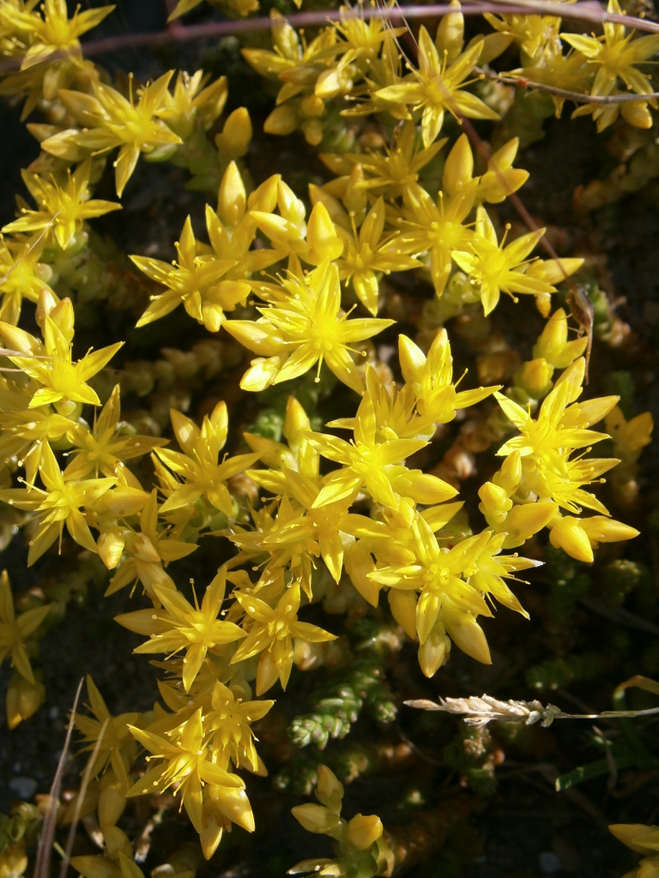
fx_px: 1193
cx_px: 330
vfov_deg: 40.4
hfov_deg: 30.9
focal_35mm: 47
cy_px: 439
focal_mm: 8.3
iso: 80
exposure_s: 1/500
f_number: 3.4
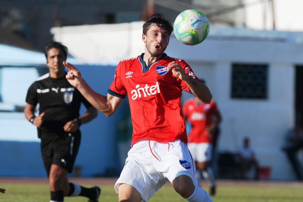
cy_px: 101
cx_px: 152
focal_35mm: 600
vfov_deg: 2.3
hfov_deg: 3.4
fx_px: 5050
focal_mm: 400
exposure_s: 1/640
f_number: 8
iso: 200
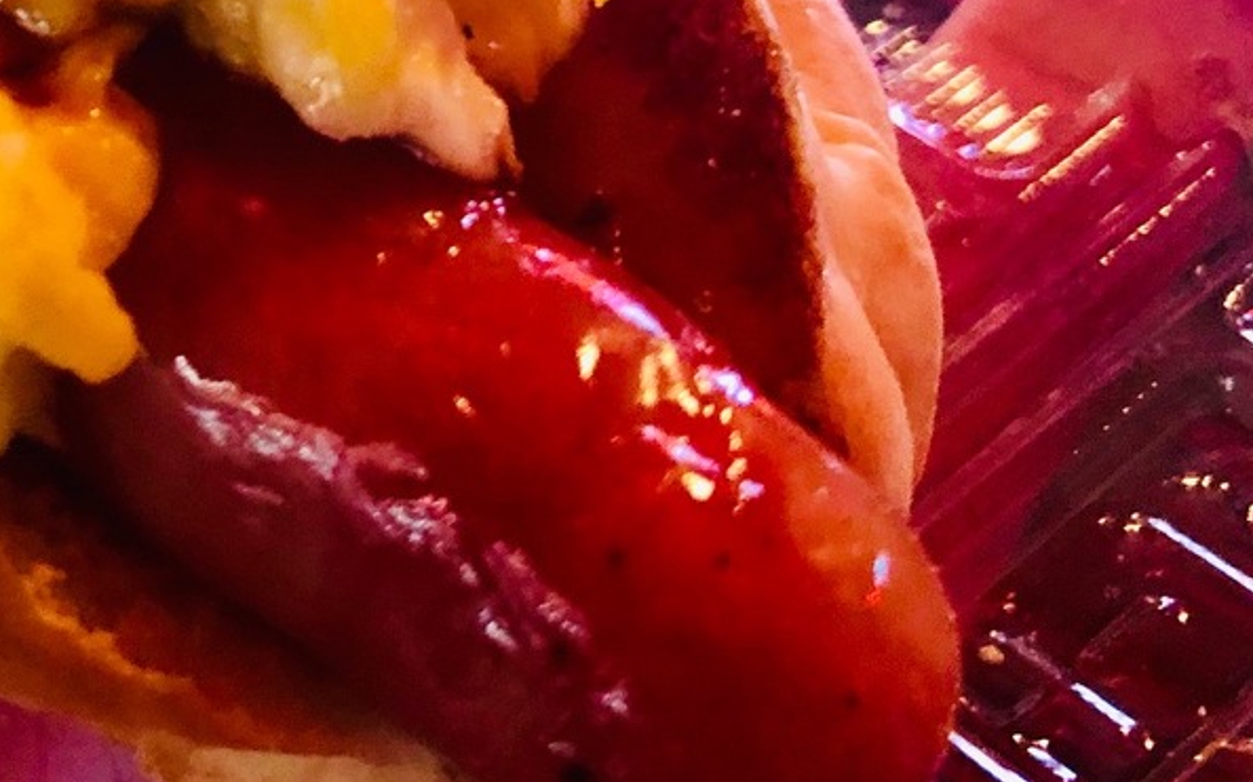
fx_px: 2492
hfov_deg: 25.9
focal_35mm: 73
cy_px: -79
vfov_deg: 17.3
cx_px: -160
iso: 100
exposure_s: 1/14
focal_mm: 4
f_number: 1.8
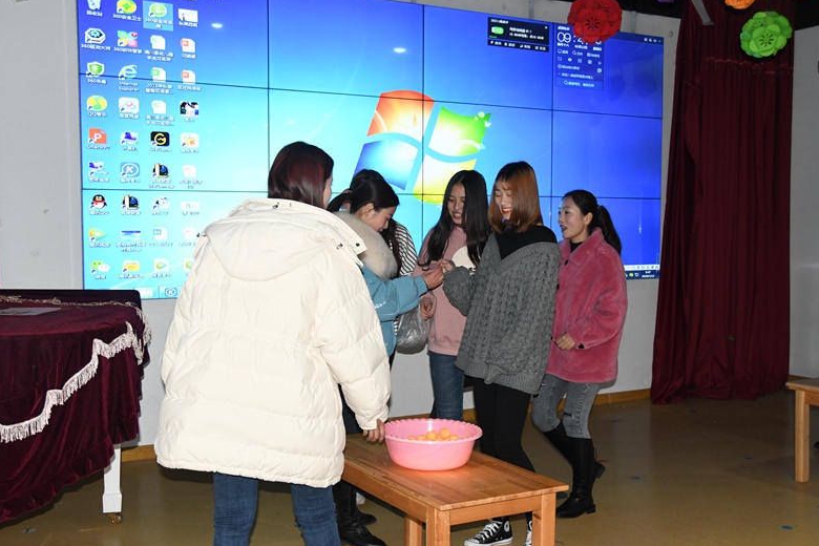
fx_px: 933
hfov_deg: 47.4
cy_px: 276
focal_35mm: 41
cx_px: 400
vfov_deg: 32.6
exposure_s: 1/250
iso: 2000
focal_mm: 27
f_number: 4
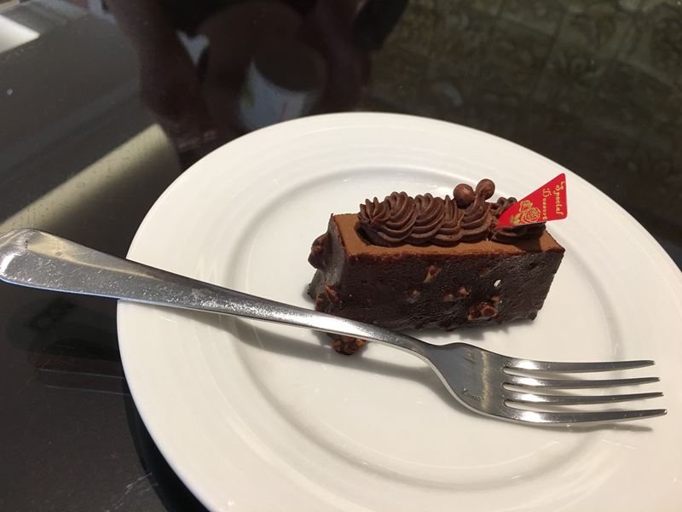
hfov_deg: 61.7
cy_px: 256
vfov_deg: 48.2
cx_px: 341
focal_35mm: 29
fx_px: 571
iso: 40
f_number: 2.2
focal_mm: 4.15
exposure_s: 1/30
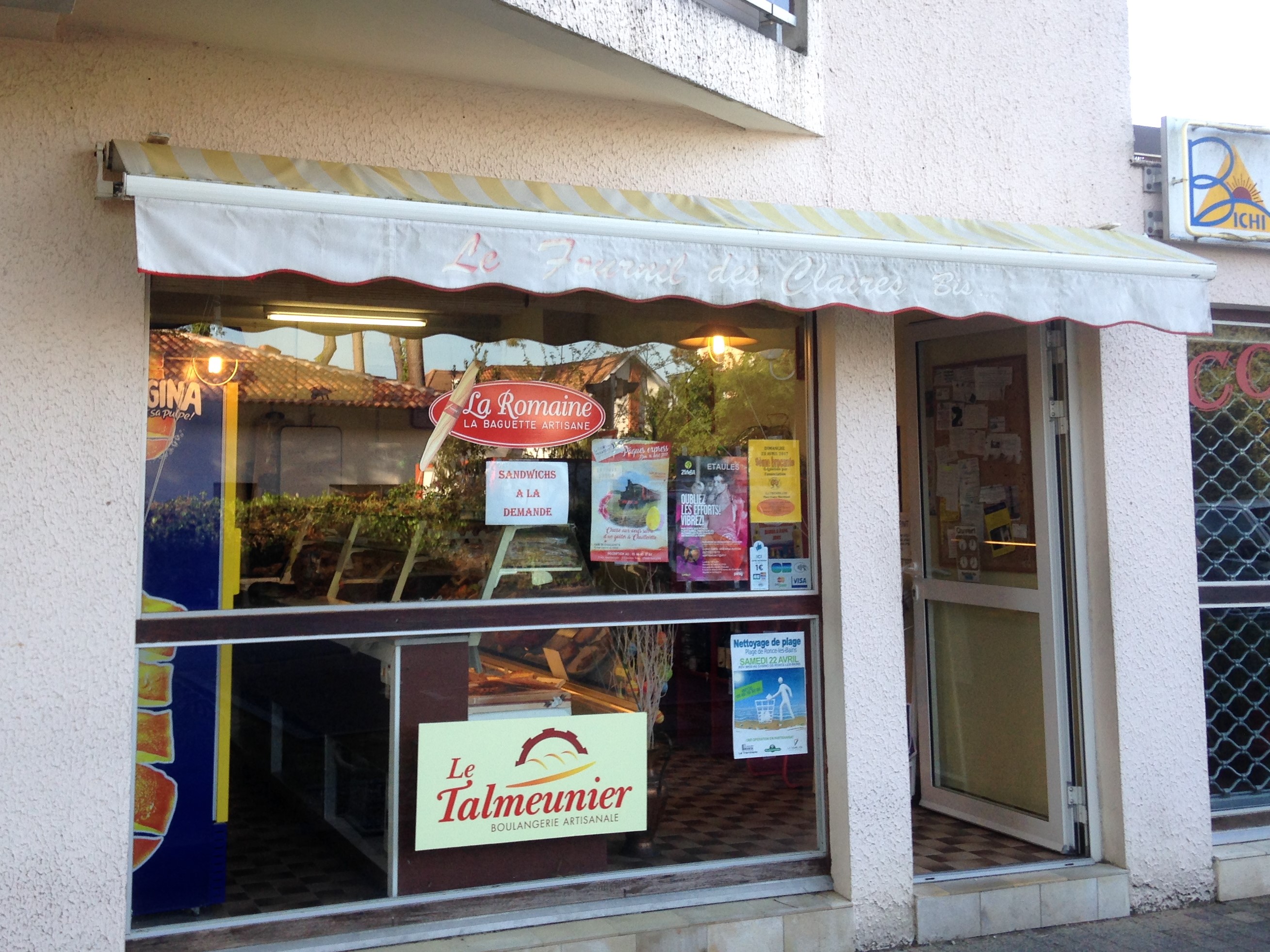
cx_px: 635
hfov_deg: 55.4
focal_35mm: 33
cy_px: 476
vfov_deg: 42.9
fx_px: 1211
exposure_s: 1/141
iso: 50
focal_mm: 4.12
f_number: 2.4
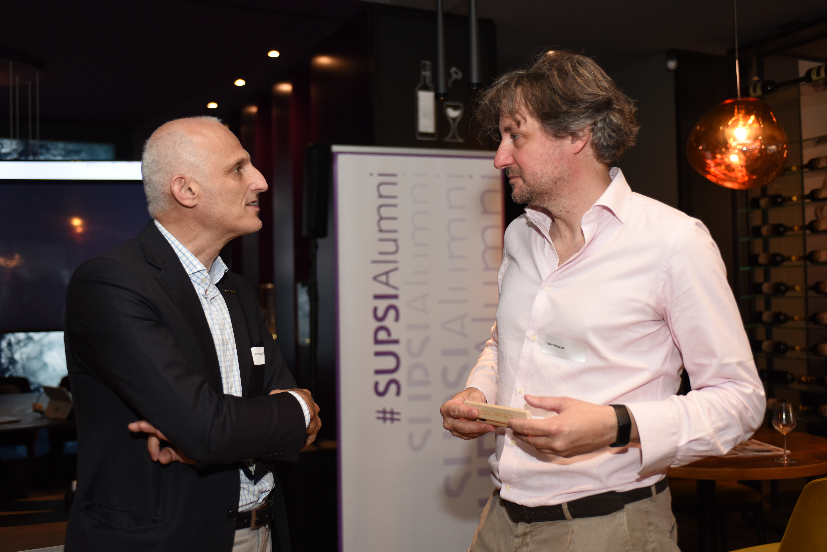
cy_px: 276
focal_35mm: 38
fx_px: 873
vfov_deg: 35.1
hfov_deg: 50.7
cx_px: 414
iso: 500
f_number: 2.8
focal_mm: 38
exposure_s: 1/80
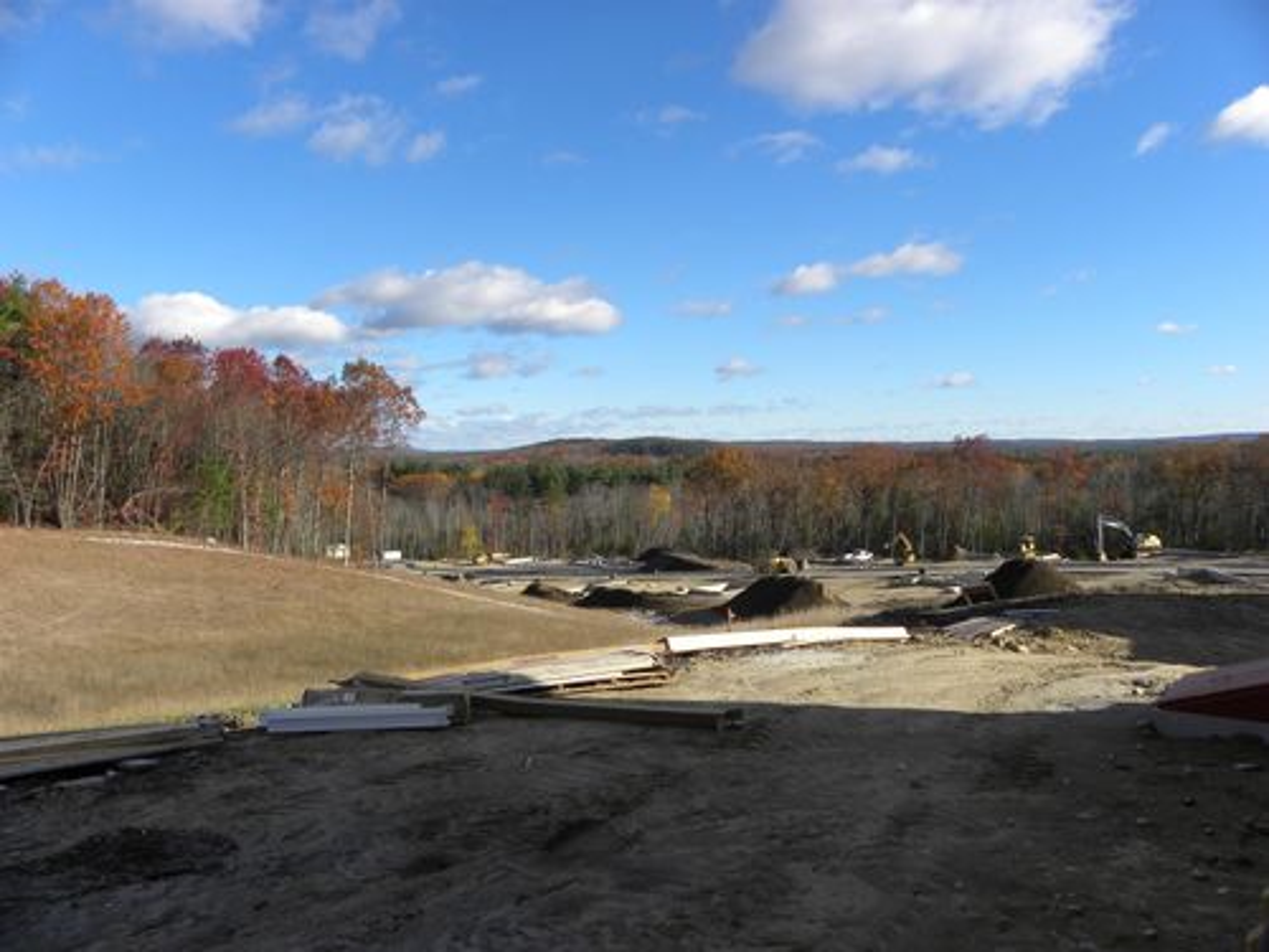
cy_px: 476
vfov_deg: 53.1
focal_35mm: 26
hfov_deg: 67.3
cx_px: 634
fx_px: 953
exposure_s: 1/370
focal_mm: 4.6
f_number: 5
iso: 64
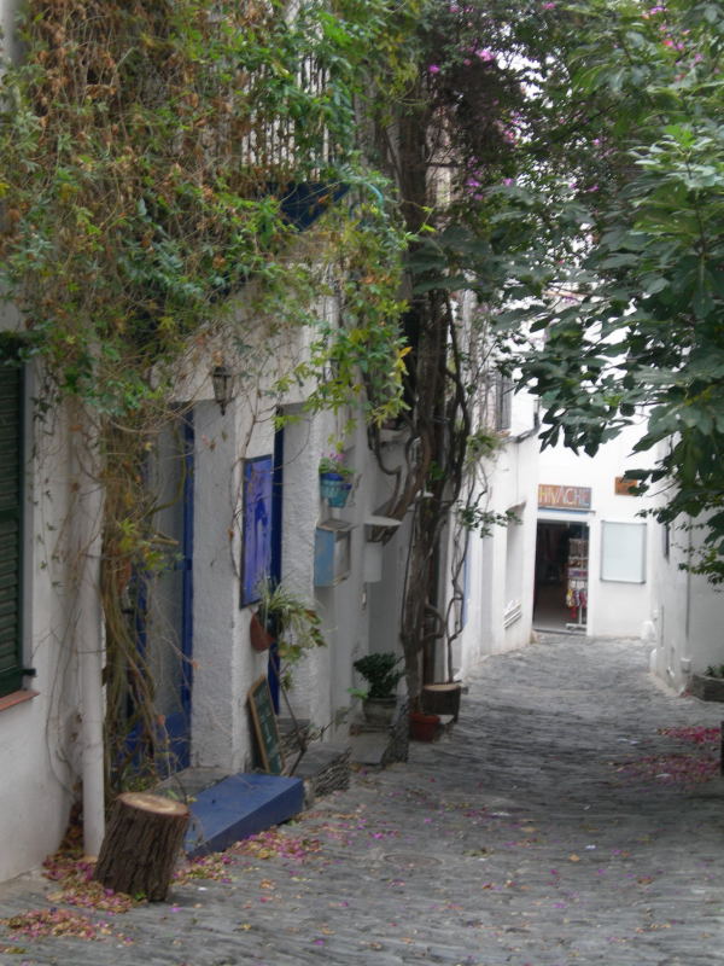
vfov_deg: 23.8
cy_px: 483
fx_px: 2287
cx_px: 362
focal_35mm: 82
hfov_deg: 18.0
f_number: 4
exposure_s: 1/28.7
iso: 83
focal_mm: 17
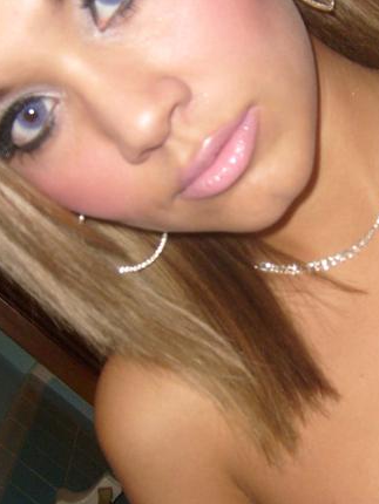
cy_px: 261
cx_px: 232
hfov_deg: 22.6
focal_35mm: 65
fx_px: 948
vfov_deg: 29.8
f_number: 2.8
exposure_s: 1/45
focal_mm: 5.8
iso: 100
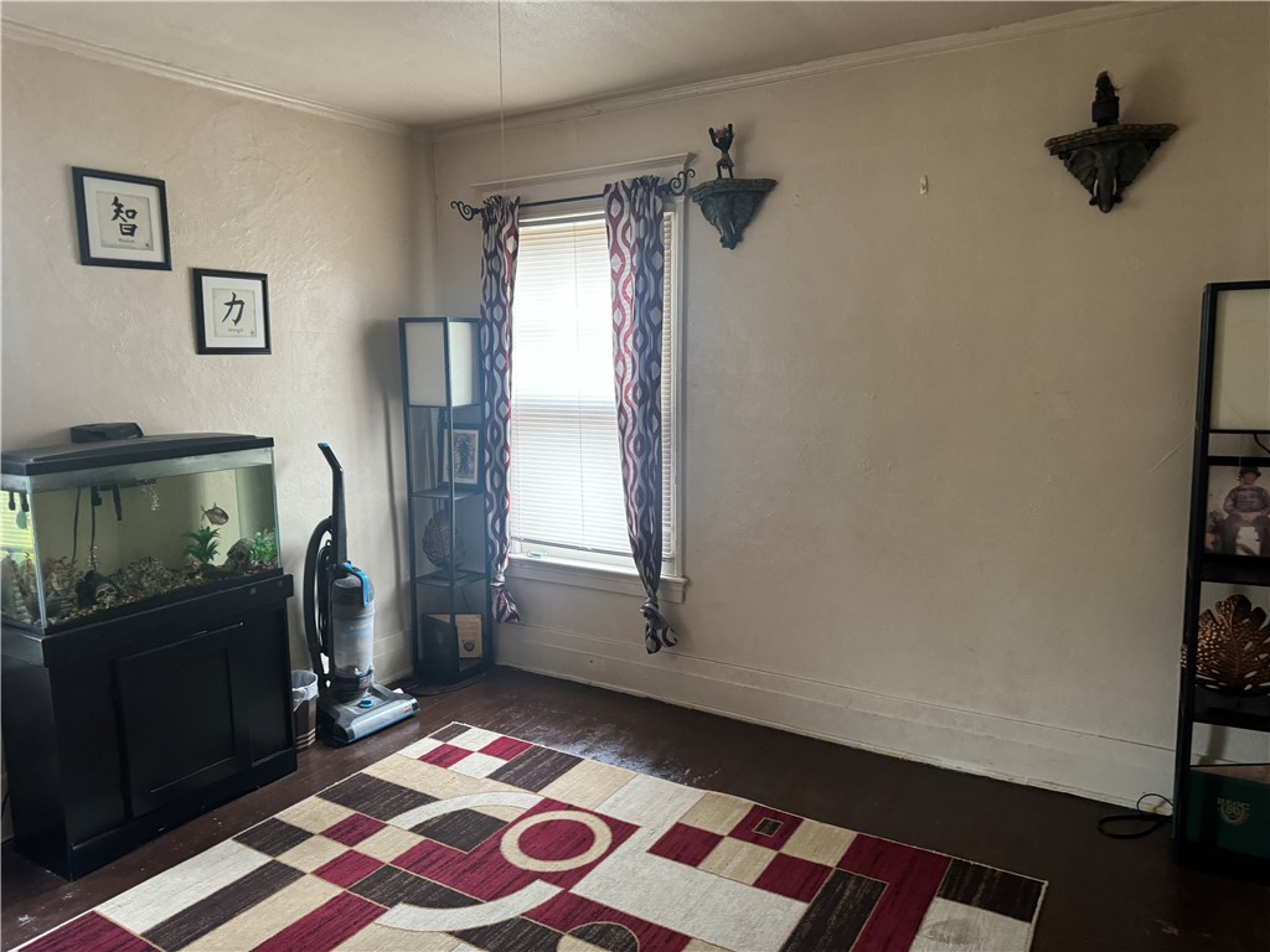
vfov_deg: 56.8
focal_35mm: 24
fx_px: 881
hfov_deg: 71.6
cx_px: 635
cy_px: 476
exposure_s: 1/60
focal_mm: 6.86
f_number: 1.78
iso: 400
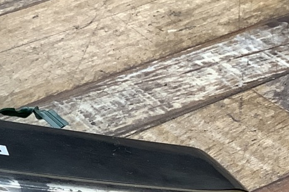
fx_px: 914
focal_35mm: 114
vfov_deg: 11.8
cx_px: -102
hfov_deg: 16.8
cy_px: 220
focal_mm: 3.3
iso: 125
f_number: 2.4
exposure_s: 1/60
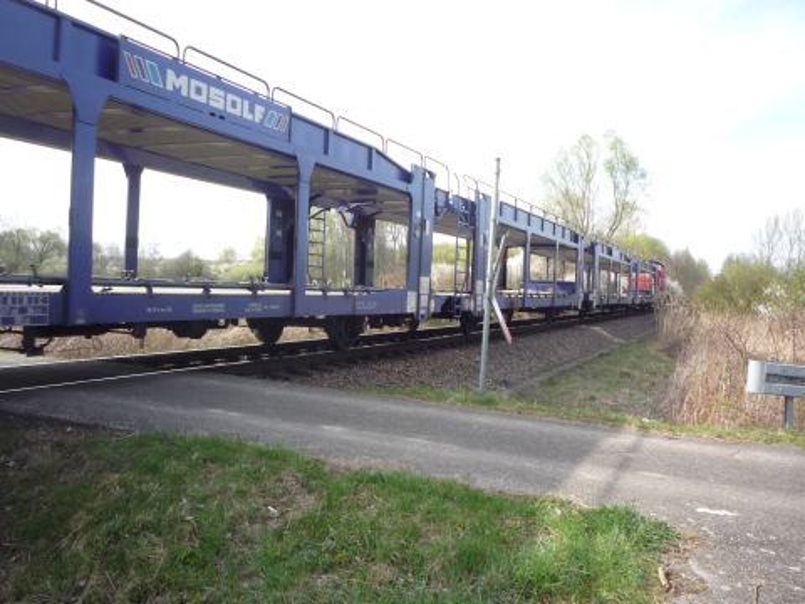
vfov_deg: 44.2
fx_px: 744
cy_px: 302
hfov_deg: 56.8
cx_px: 402
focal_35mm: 32
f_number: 4
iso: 160
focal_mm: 5.2
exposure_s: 1/250
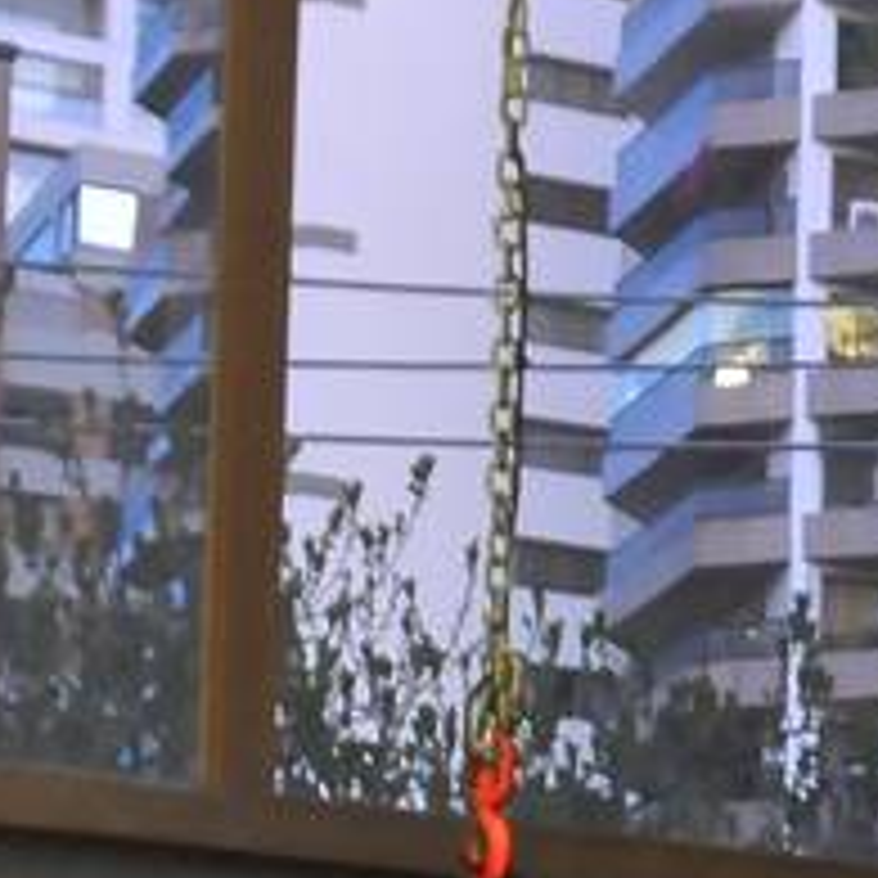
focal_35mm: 188
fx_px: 5395
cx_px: 2675
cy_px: 1461
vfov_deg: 9.0
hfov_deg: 8.0
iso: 1600
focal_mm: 24
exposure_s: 1/13
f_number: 4.5
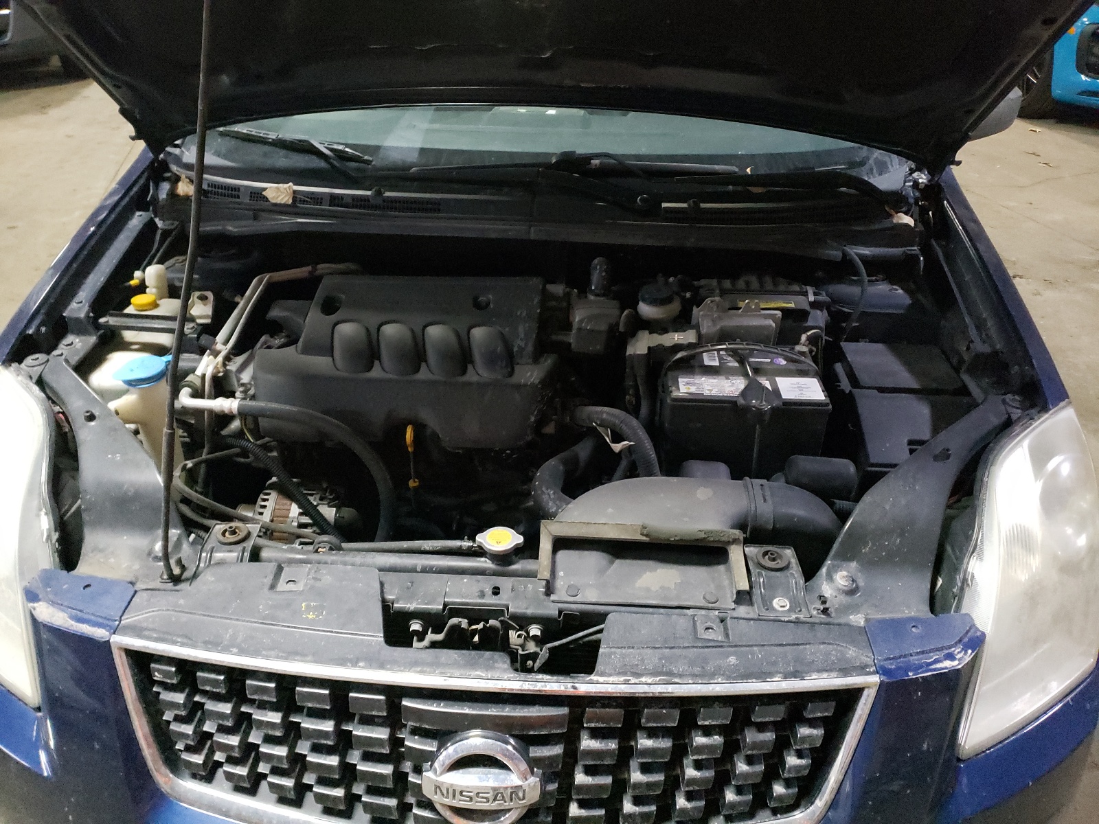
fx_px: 825
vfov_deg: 53.1
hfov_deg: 67.3
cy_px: 412
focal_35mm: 26
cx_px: 550
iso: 780
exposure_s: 1/24
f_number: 1.5
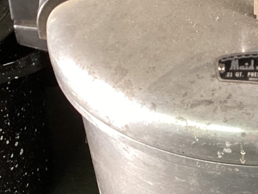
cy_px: 68
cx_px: 244
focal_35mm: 86
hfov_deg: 22.1
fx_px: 641
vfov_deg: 17.1
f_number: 2.4
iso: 160
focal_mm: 3.3
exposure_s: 1/60
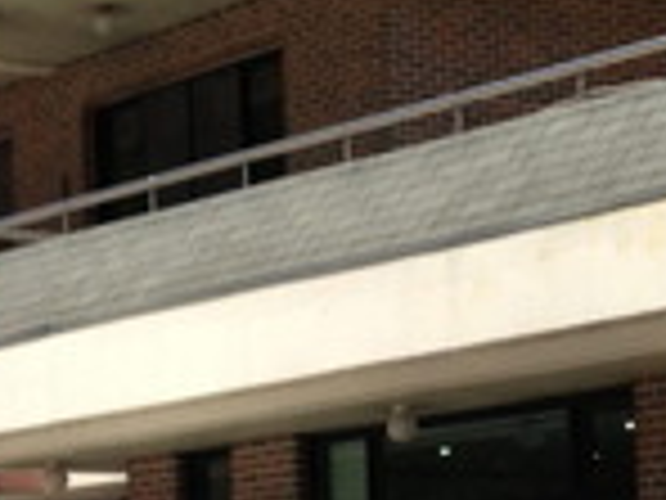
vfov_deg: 8.9
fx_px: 3194
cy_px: 399
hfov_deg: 11.9
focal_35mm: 166
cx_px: 212
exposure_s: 1/1623
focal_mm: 4.28
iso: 50
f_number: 2.4
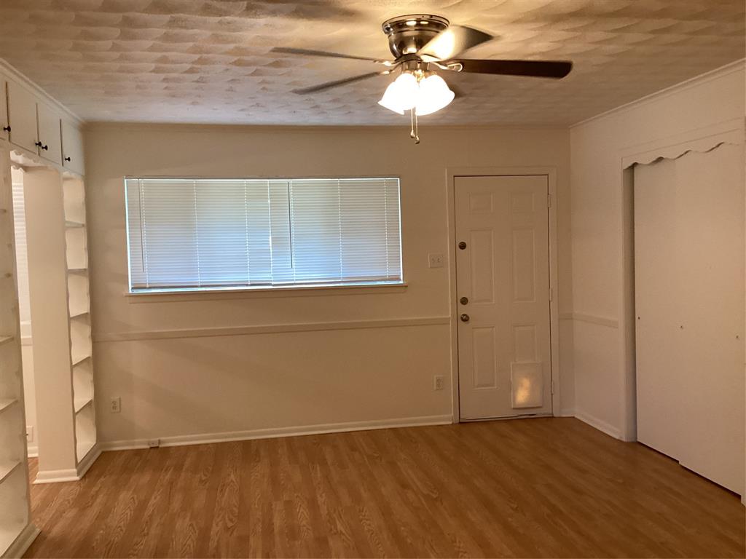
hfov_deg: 58.4
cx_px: 373
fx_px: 668
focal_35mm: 31
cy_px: 280
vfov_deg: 45.4
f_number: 2.4
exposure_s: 1/60
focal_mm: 3.3
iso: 250
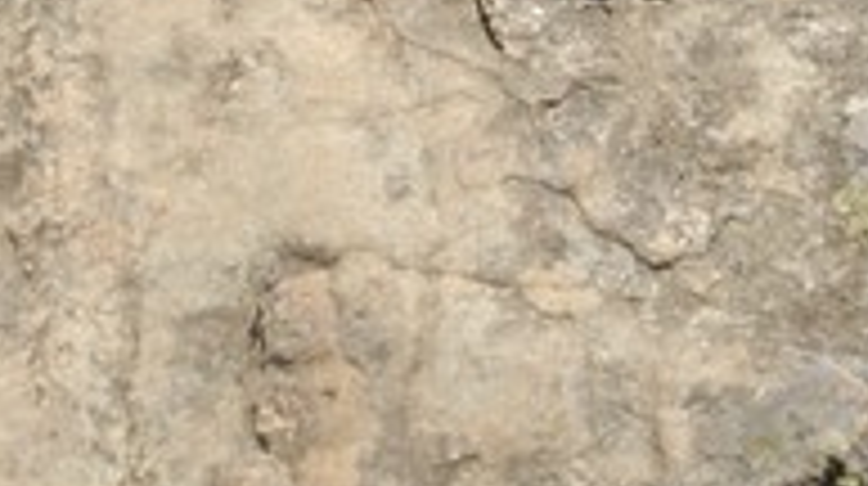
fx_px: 5793
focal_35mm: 252
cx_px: 1124
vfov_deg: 4.1
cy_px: -2156
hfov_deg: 8.5
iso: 200
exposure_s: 1/250
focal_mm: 29
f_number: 13
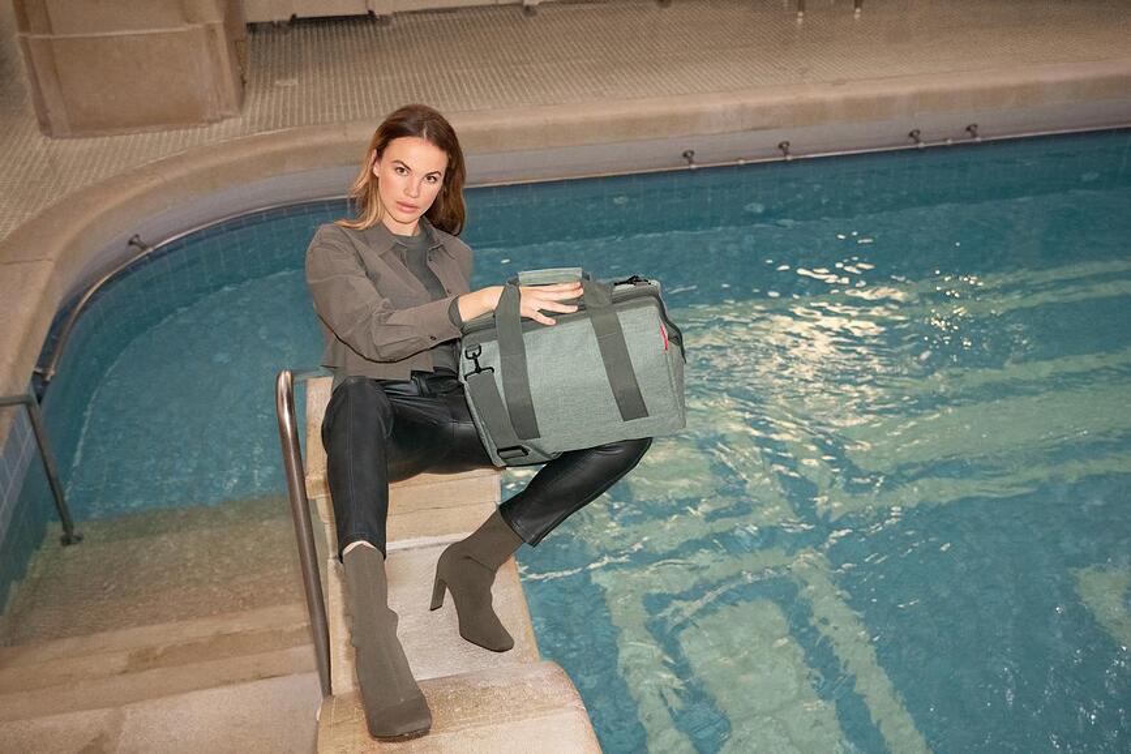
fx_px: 1194
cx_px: 566
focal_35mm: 38
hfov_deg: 50.7
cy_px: 377
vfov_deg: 35.1
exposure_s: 1/125
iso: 4000
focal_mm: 38
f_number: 4
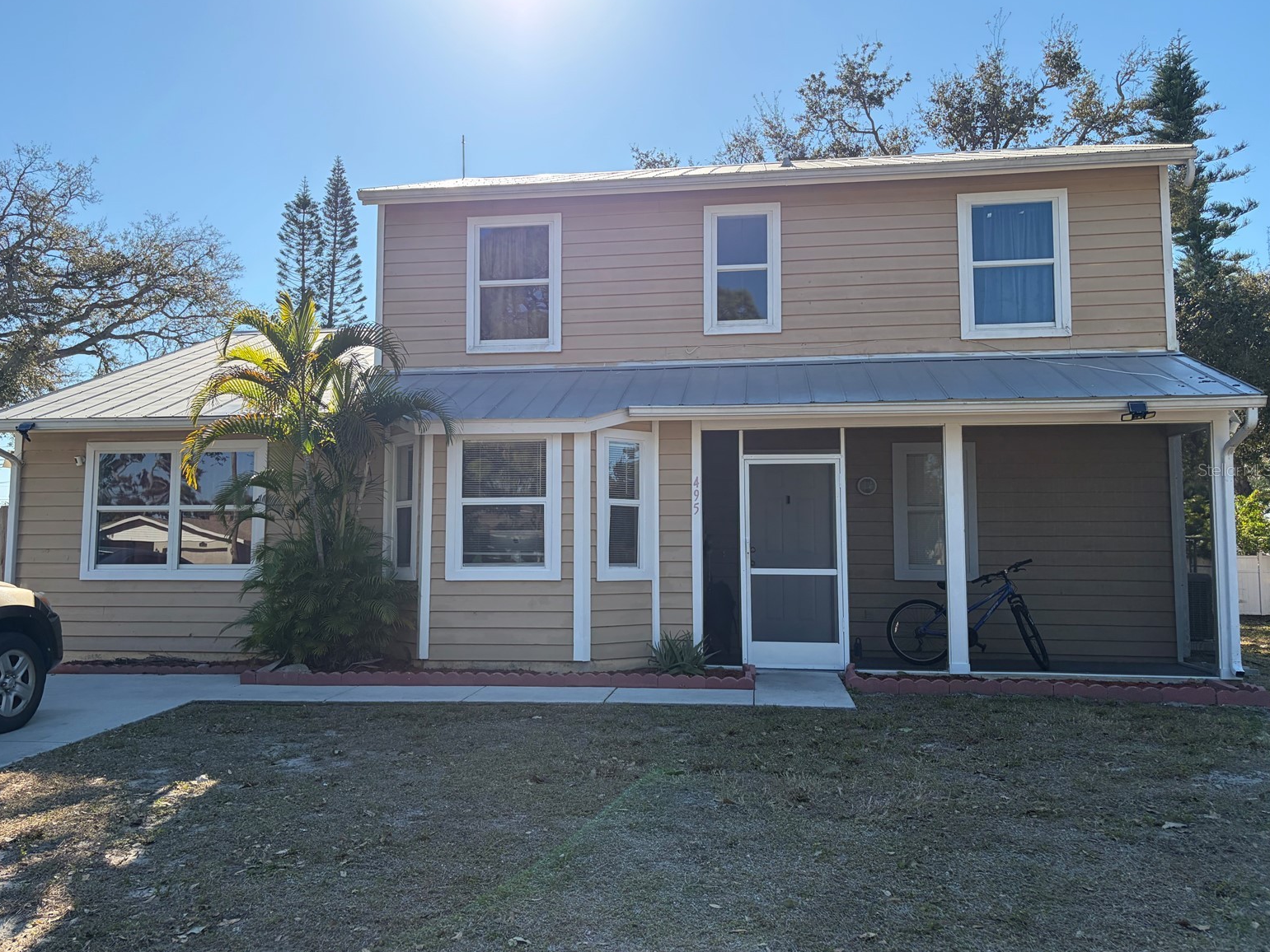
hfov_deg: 65.3
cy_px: 469
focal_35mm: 27
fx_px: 991
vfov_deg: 51.4
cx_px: 616
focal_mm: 5.96
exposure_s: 1/2364
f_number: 1.6
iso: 64
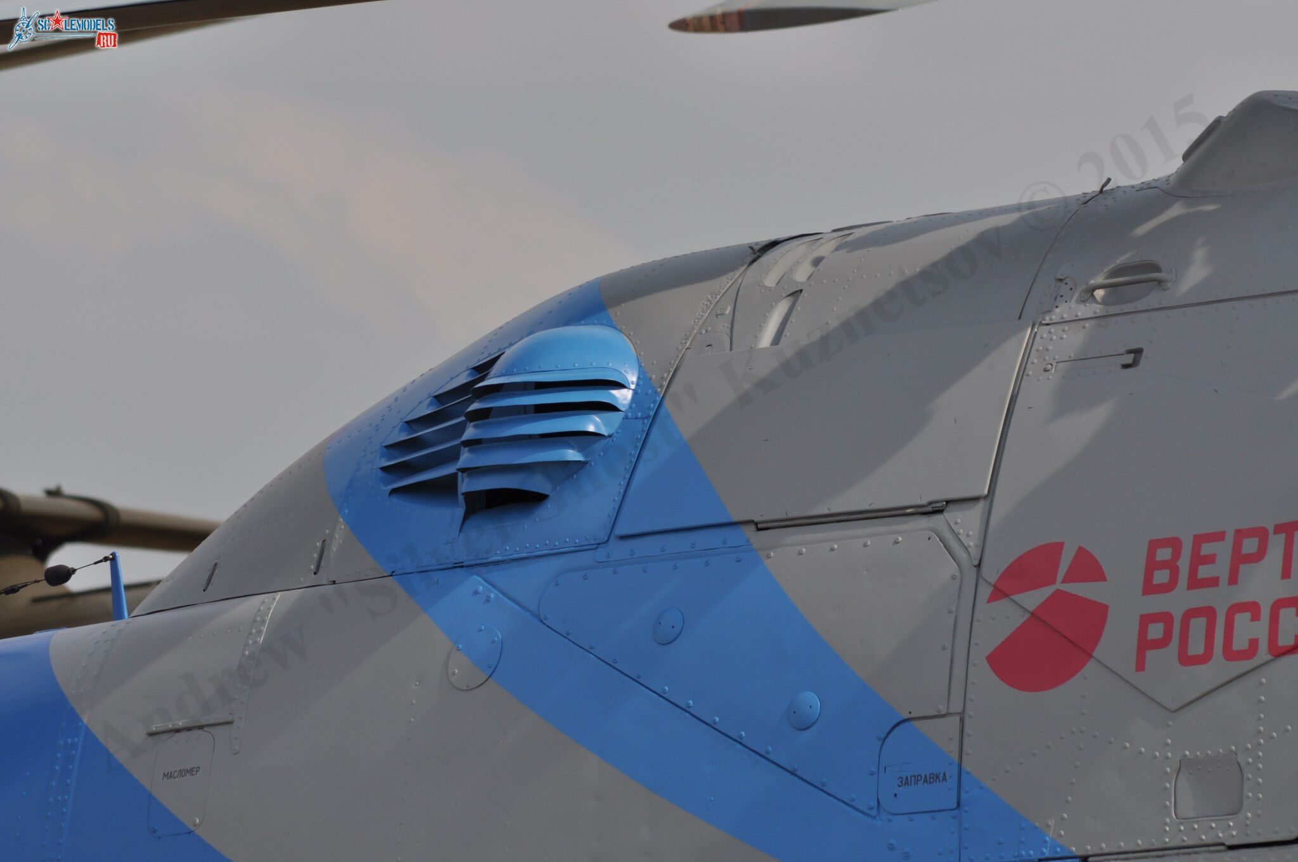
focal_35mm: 315
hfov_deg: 6.5
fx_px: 11343
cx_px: 649
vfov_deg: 4.4
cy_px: 431
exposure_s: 1/1000
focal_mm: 210
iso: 200
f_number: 8
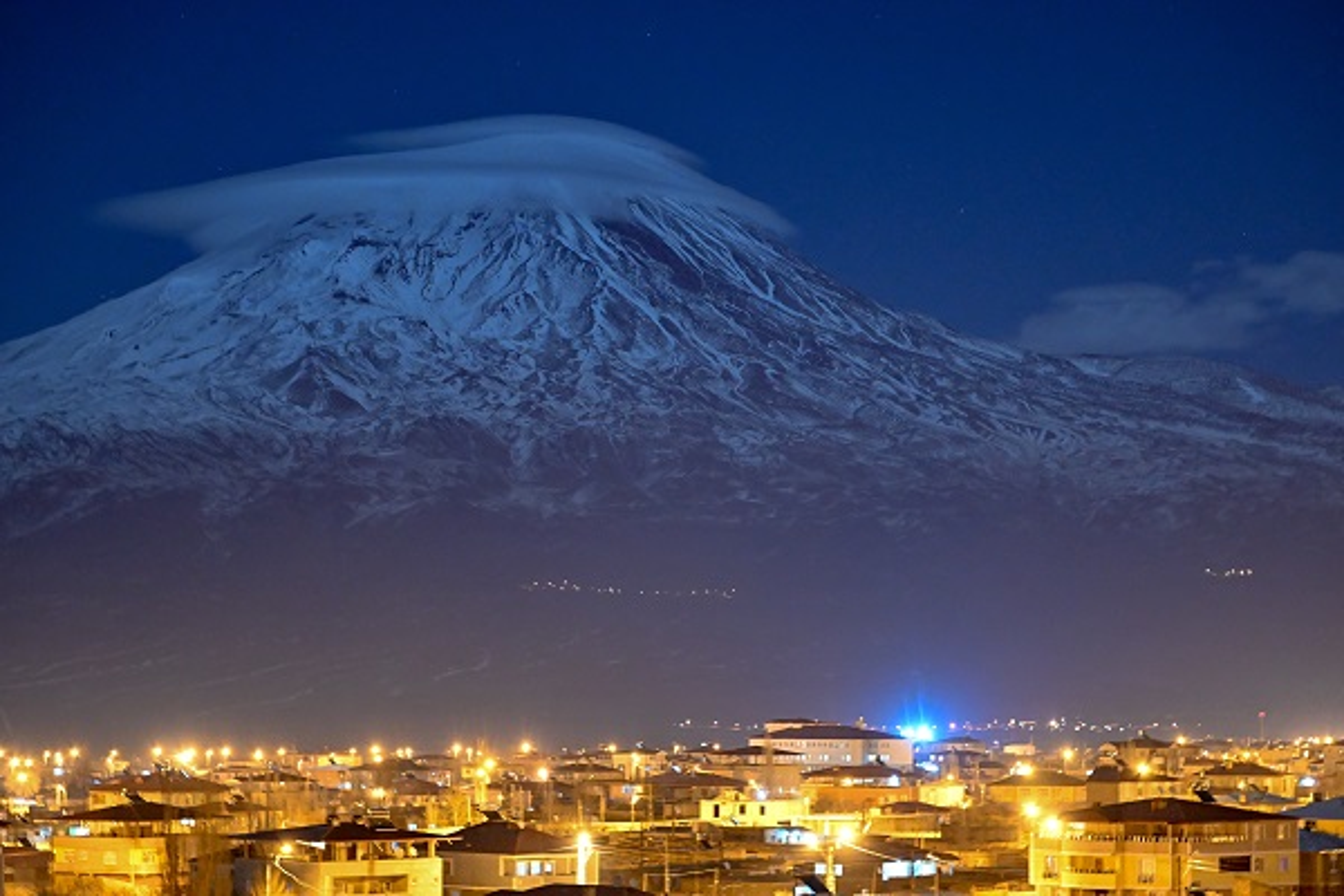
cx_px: 672
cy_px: 448
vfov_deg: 13.7
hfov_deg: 20.4
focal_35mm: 100
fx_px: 3733
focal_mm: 100
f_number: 4.5
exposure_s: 1
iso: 6400
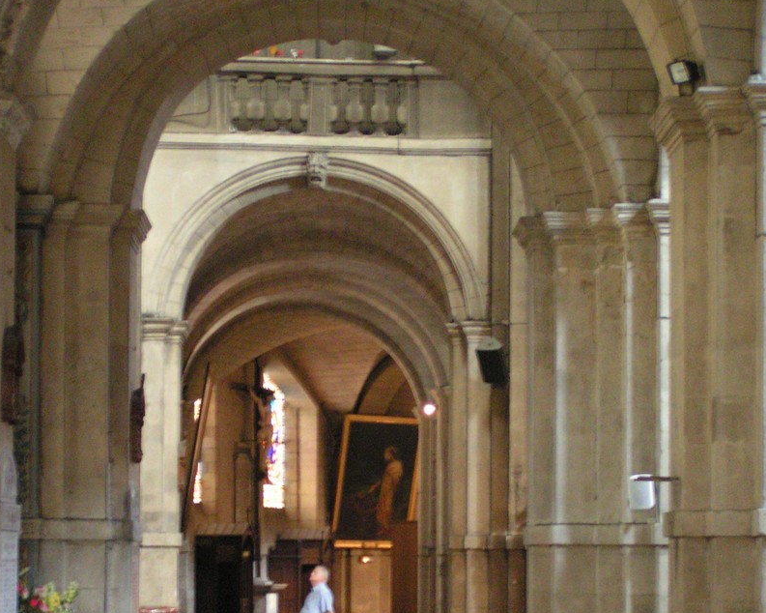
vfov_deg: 13.6
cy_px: 419
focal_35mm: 113
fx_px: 2561
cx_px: 382
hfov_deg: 17.0
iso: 400
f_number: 3.2
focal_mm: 13.2
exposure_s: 1/8
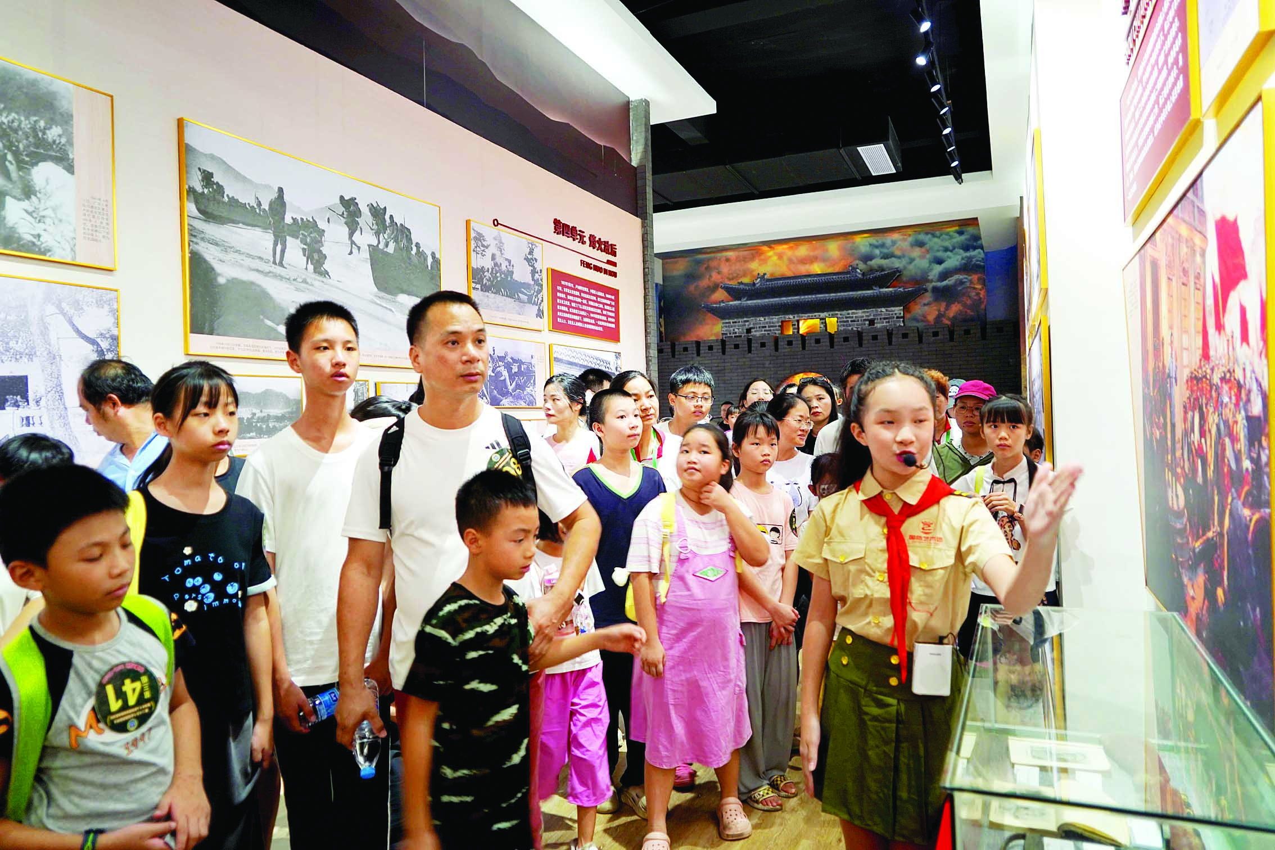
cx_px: 638
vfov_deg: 53.1
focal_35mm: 24
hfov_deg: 73.7
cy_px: 425
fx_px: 850
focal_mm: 24
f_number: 3.5
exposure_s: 1/30
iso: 320
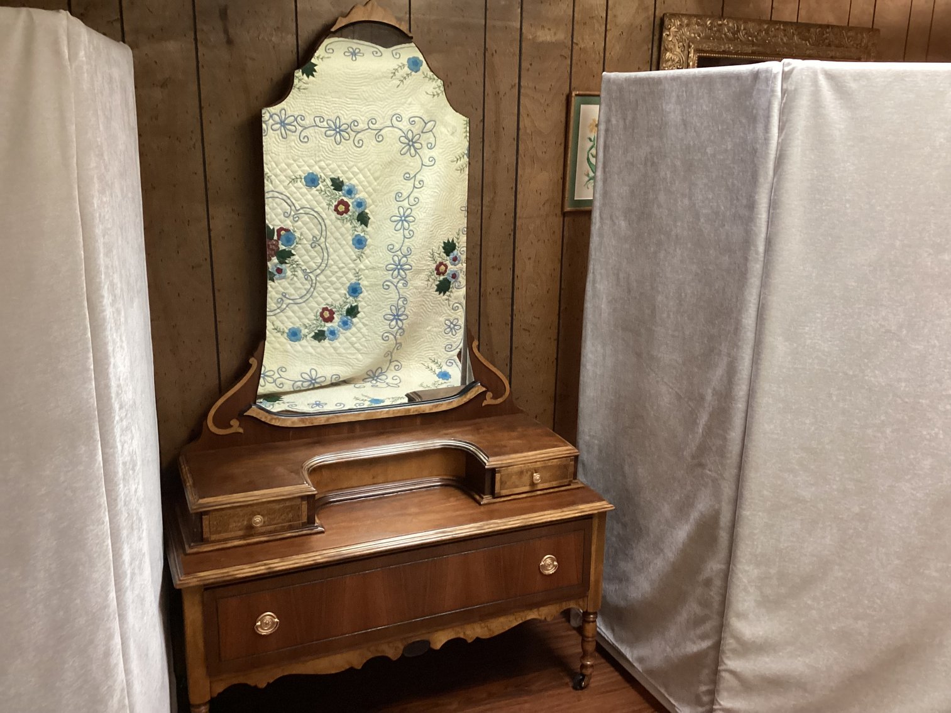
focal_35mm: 31
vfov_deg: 45.4
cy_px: 356
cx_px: 476
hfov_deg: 58.3
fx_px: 852
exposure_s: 1/60
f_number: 2.4
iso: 320
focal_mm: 3.3
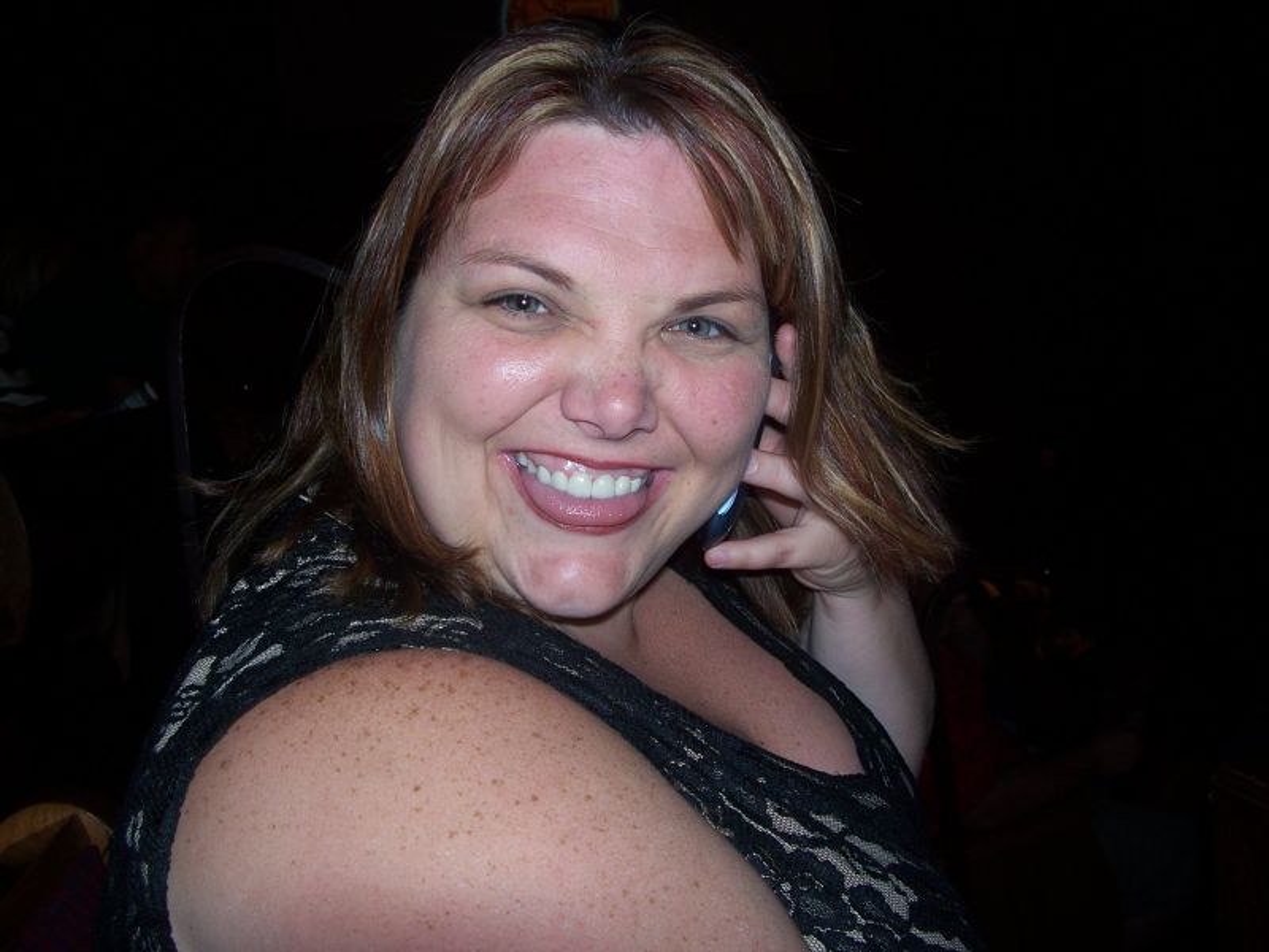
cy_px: 476
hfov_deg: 52.6
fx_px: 1283
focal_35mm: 35
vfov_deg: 40.7
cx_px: 634
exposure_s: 1/60
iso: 80
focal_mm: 6
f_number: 2.8
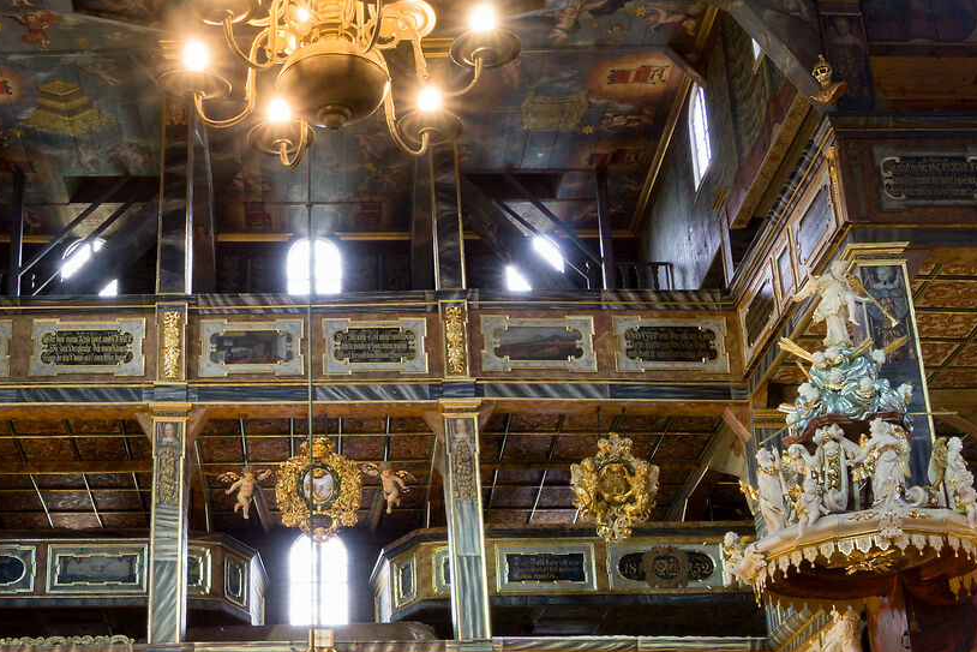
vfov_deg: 23.5
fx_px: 1560
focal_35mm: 57
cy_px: 451
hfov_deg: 34.4
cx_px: 310
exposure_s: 4
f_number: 11
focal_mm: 13
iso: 100
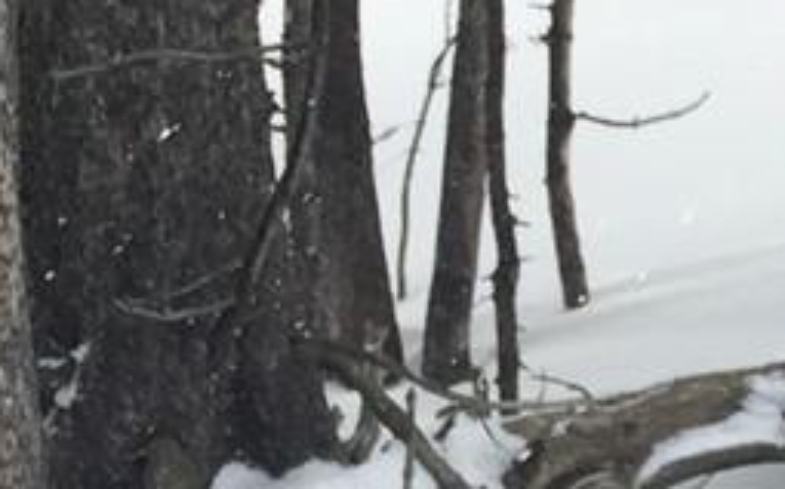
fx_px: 4126
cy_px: -1282
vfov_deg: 6.0
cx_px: 1167
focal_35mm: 193
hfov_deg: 10.5
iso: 32
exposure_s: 1/460
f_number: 2.2
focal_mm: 4.15
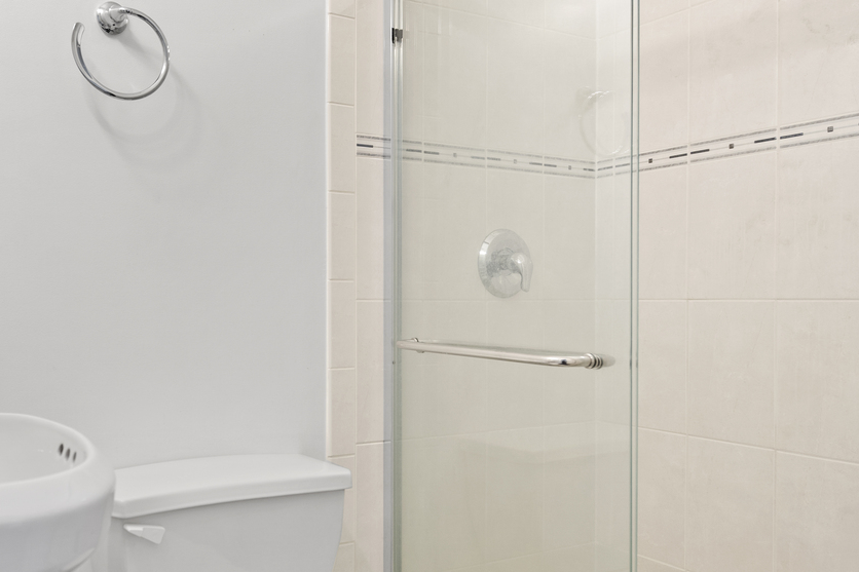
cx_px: 230
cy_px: 315
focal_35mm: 31
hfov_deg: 57.7
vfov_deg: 42.3
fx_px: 740
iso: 640
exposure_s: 1/25
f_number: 4
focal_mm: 16
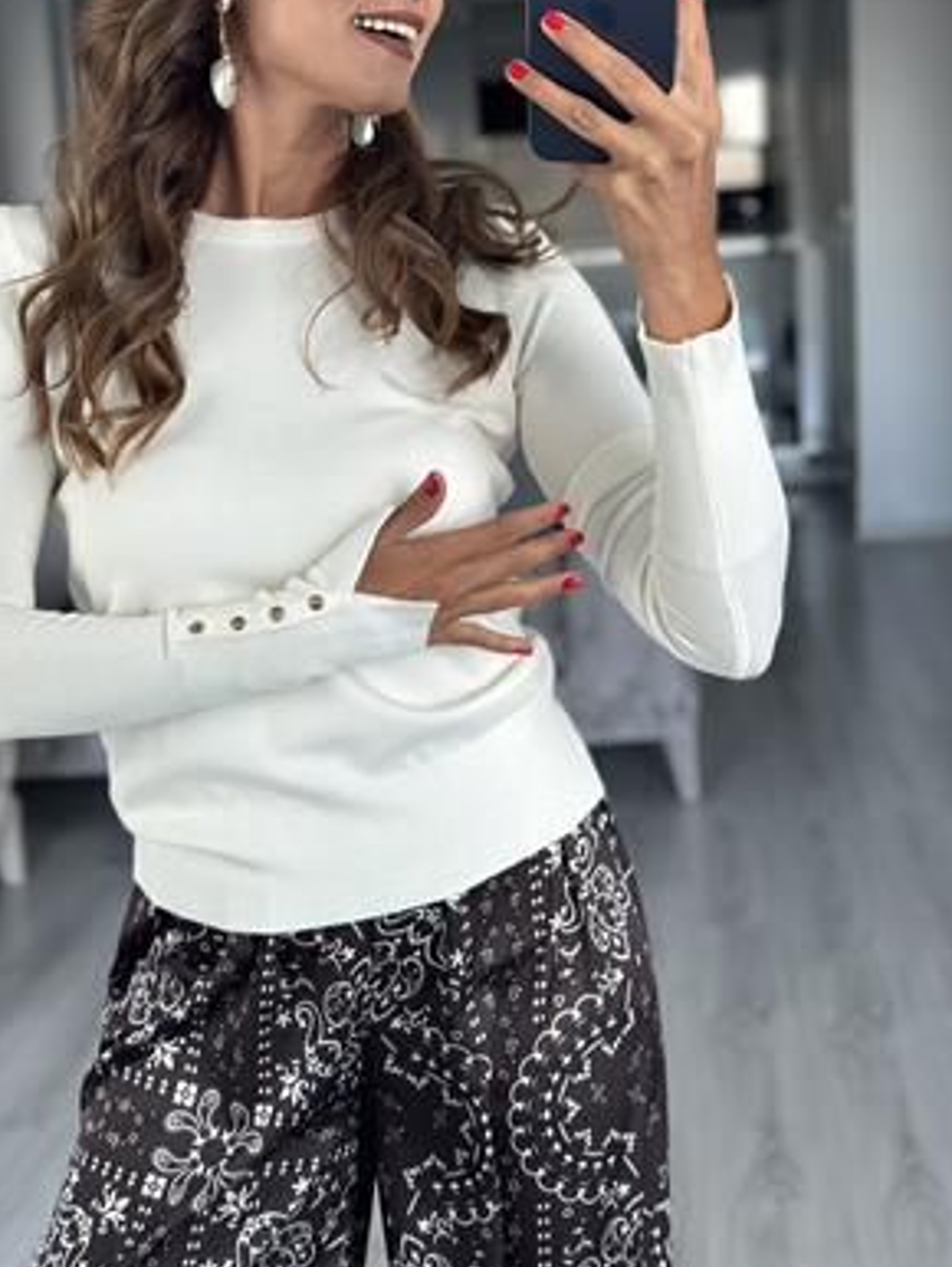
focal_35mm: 63
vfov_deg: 30.6
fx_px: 2308
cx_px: 348
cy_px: 466
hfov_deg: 23.2
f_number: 1.78
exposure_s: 1/60
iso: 200
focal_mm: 6.86
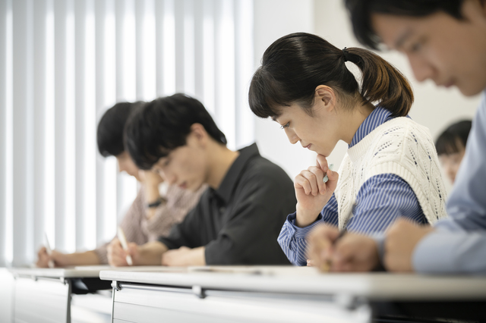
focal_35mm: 114
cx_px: 243
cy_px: 162
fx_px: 1538
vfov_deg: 12.0
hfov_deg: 18.0
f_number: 3.2
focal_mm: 114
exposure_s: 1/250
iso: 640
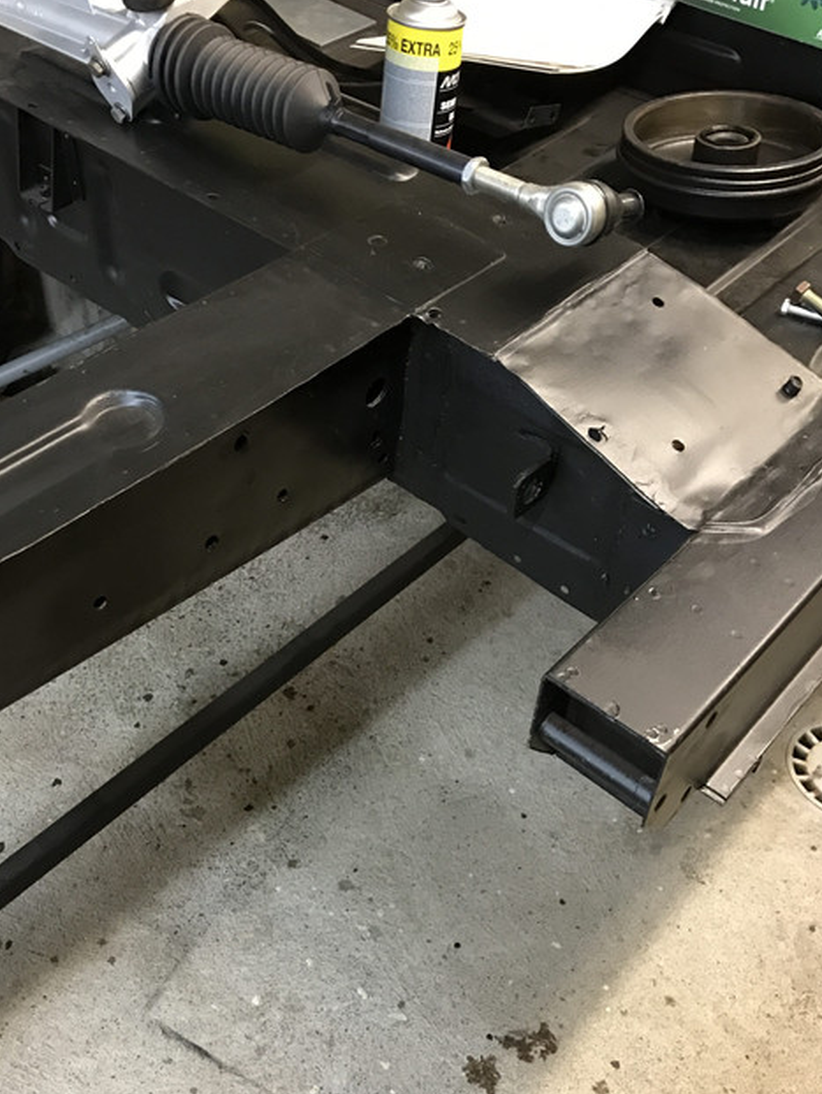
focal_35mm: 36
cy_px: 609
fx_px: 1139
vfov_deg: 51.2
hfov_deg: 39.6
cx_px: 373
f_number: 1.8
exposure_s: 1/11
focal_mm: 3.99
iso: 100
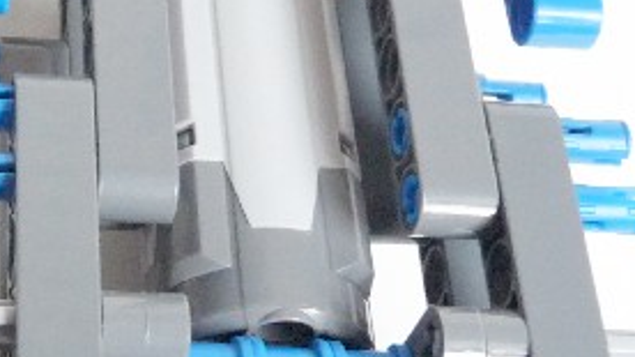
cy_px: 150
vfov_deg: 12.3
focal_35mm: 98
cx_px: -46
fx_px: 1649
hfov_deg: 20.8
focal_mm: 5.4
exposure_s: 1/20
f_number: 3
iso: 400
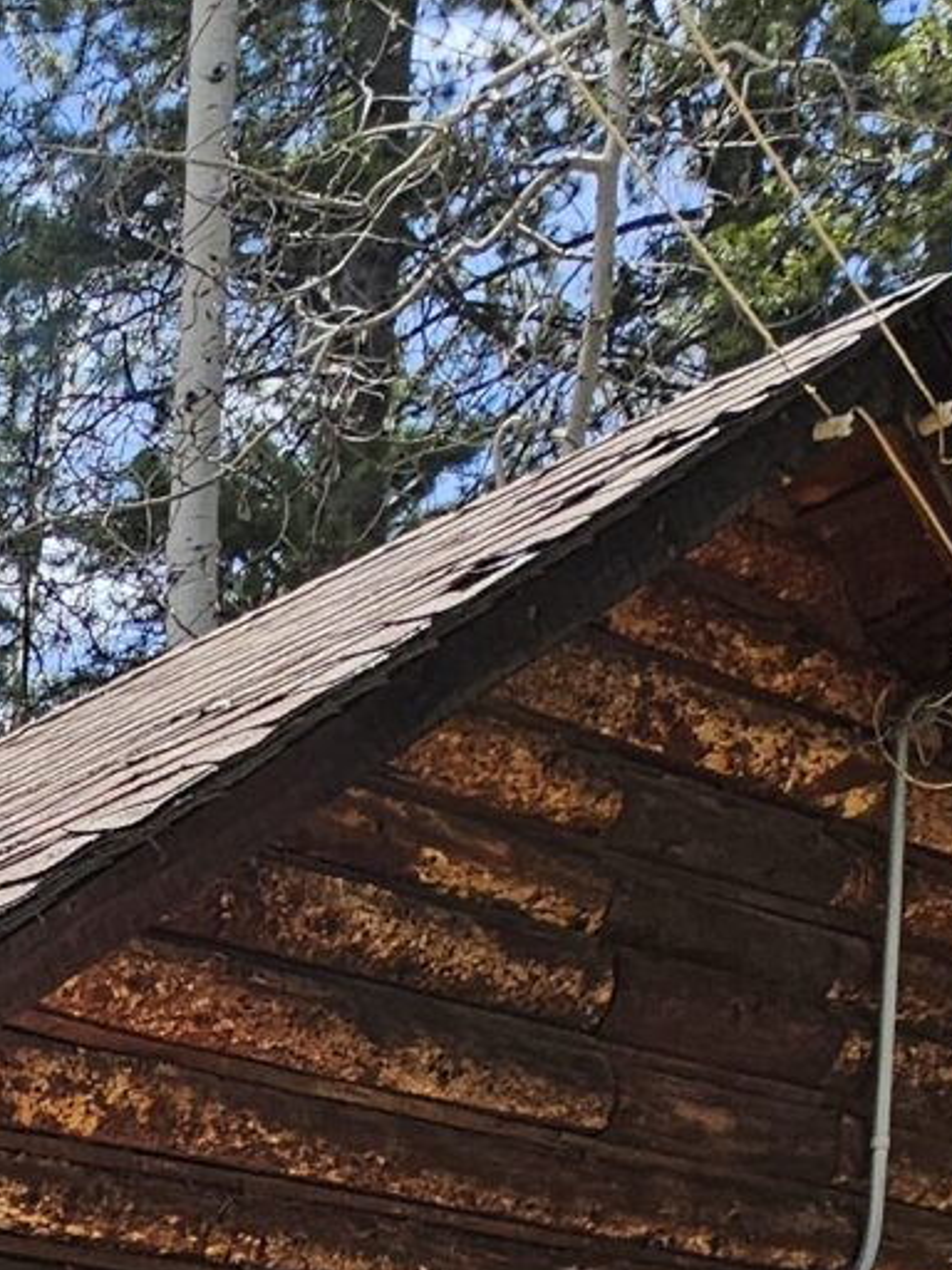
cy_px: 2049
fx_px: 2383
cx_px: -954
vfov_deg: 22.6
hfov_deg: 16.8
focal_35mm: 65
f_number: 2.2
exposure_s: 1/746
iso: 50
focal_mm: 2.2
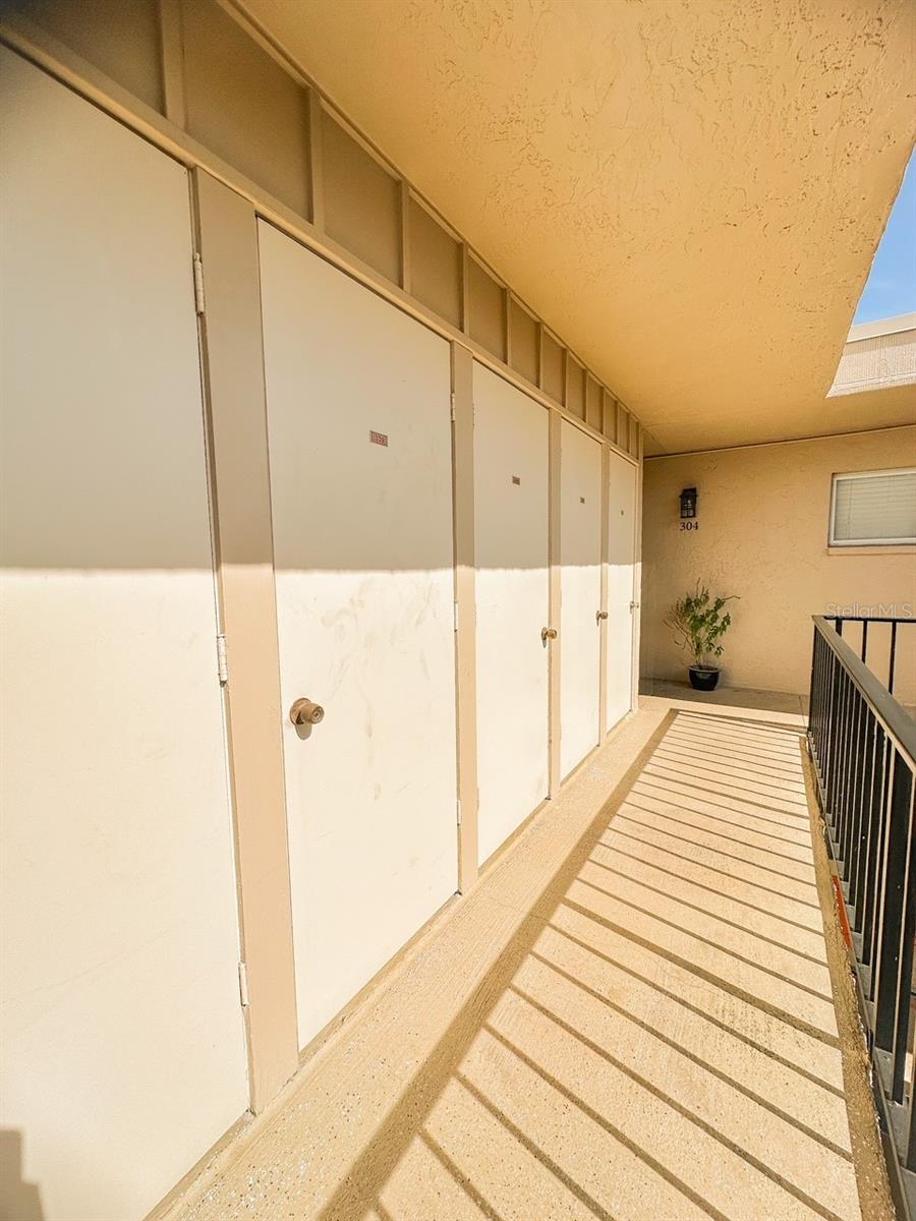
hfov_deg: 85.7
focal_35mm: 14
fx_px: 494
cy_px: 610
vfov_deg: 102.1
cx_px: 458
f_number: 2.2
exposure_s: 1/3900
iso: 50
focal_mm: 2.22
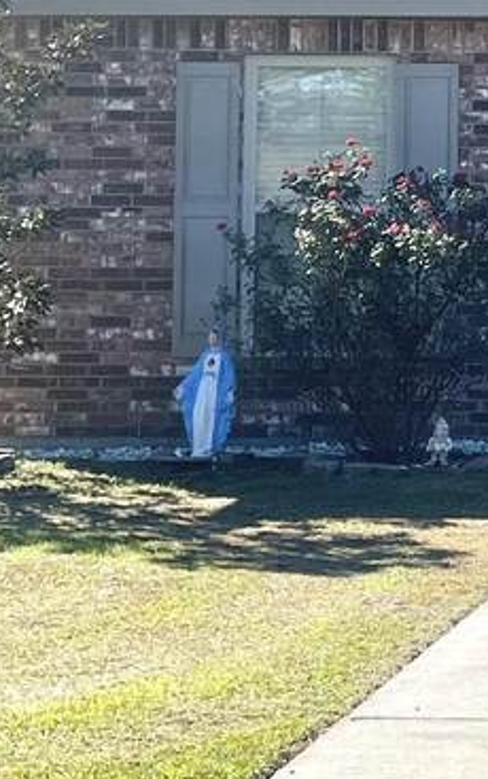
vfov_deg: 20.8
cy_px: -38
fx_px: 2039
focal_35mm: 96
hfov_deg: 12.4
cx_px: 906
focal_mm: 5.7
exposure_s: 1/5076
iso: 50
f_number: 1.5
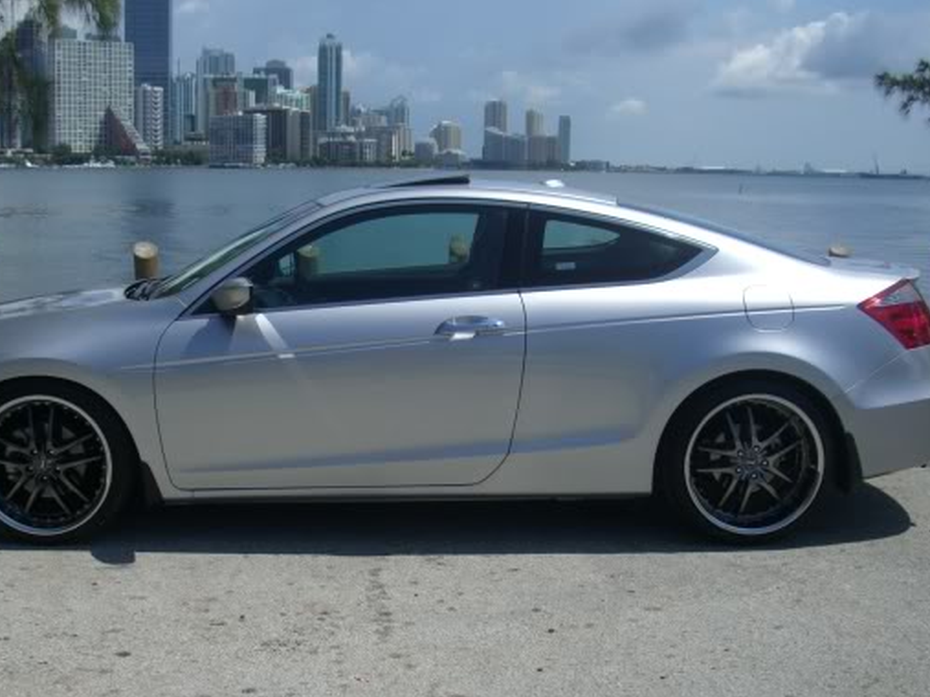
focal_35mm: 48
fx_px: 1289
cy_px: 380
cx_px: 415
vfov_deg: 30.2
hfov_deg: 39.6
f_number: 5.6
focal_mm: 7.9
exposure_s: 1/500
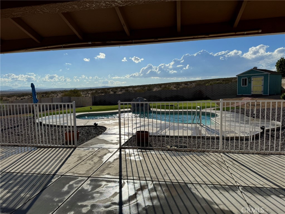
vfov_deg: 56.8
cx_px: 142
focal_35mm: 24
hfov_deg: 71.6
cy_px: 107
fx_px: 198
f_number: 1.78
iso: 64
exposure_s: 1/12346
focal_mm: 6.76
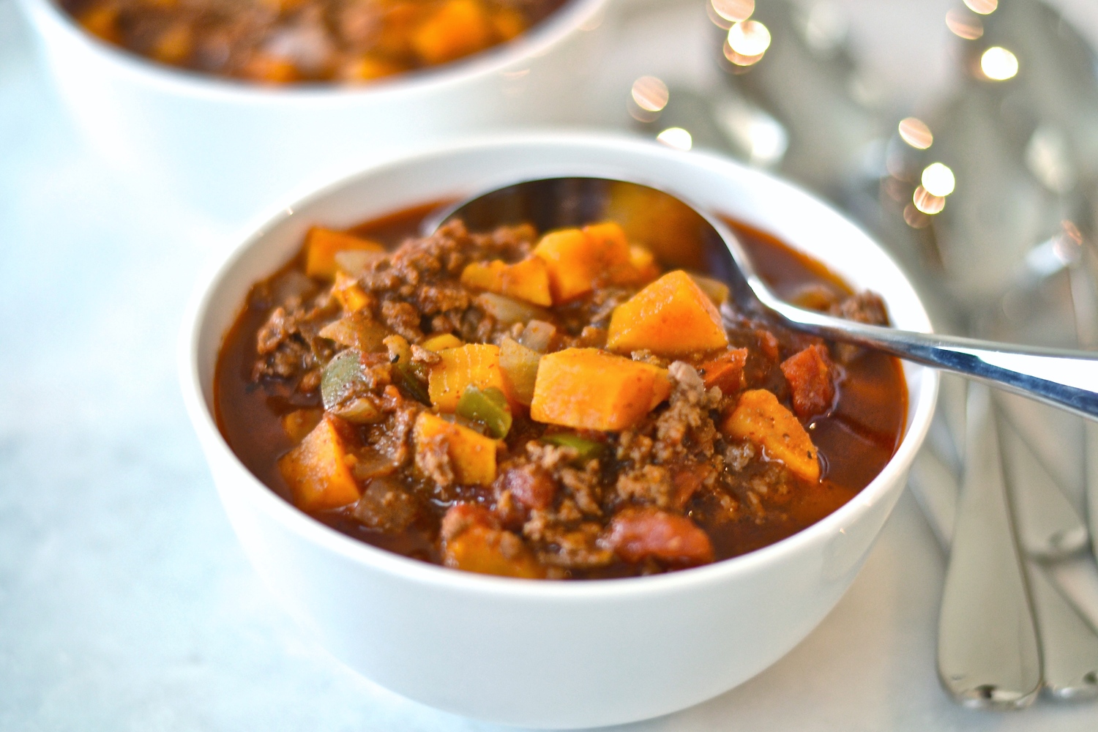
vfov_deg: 18.2
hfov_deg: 27.0
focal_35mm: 75
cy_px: 366
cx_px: 549
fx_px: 2287
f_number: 2.2
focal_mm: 50
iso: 400
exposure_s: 1/60
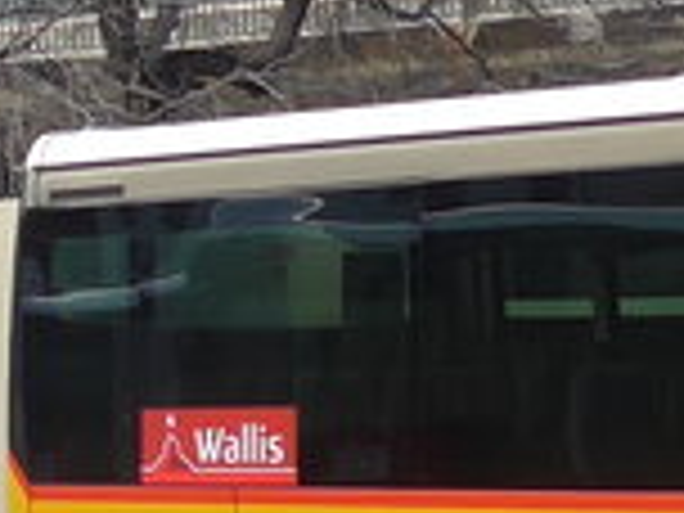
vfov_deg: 6.5
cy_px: -9
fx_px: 4525
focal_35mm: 229
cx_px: -1332
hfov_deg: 7.6
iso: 80
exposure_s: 1/160
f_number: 2.8
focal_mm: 6
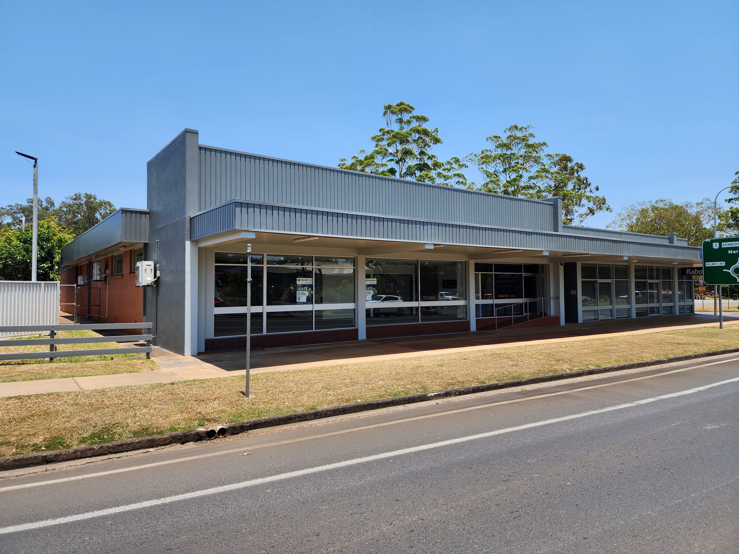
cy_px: 277
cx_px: 370
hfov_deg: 73.9
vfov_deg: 58.9
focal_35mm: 23
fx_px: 491
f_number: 1.8
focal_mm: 6.4
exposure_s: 1/790
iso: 12
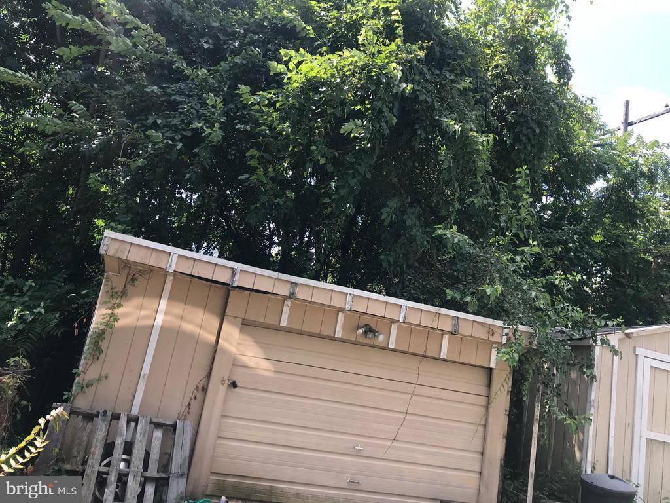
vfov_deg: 49.7
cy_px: 252
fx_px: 542
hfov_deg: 63.4
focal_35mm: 28
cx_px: 335
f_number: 1.8
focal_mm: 3.99
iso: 20
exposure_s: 1/493
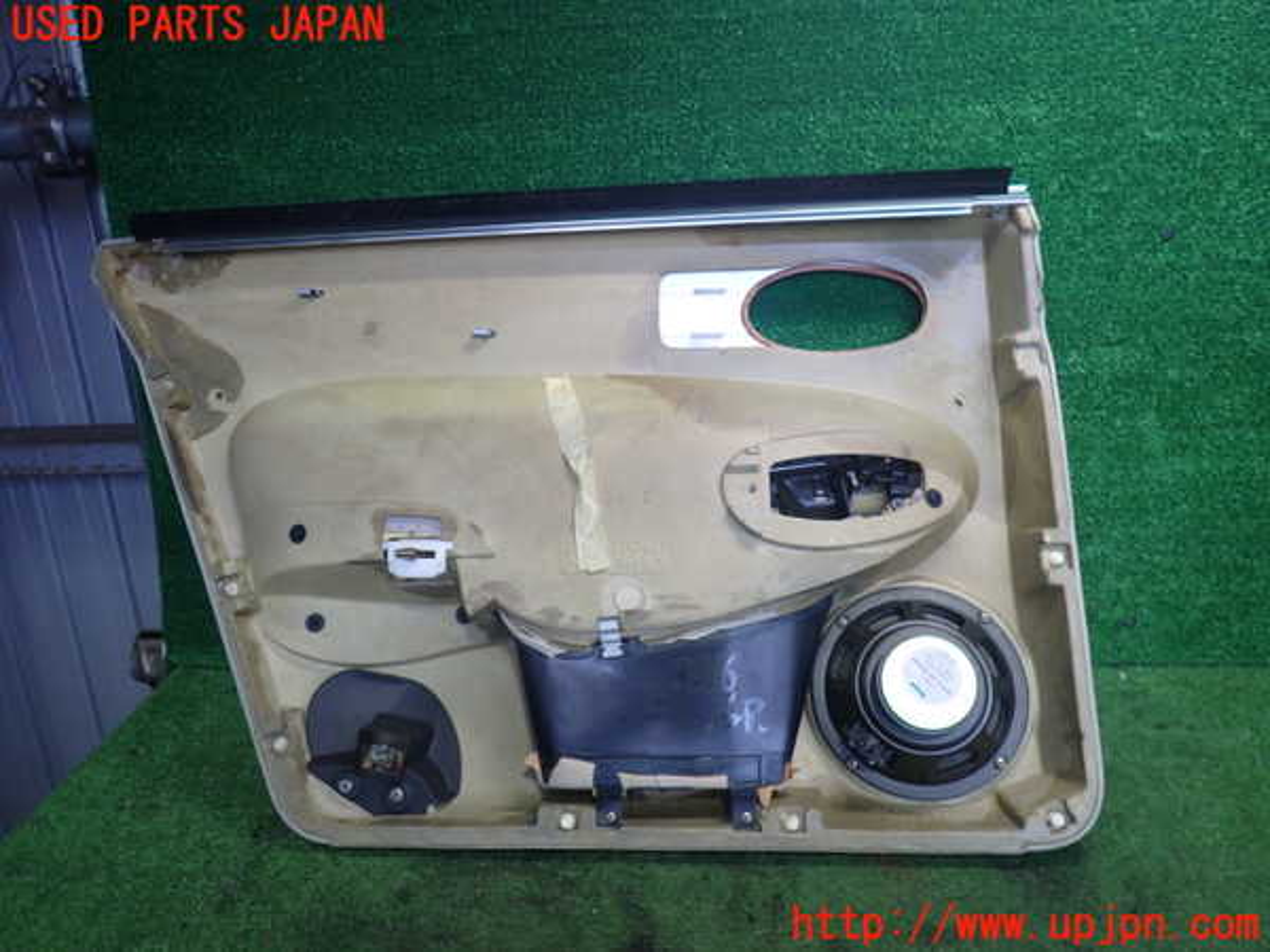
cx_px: 635
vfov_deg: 54.9
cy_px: 476
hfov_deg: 69.4
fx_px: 917
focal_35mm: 25
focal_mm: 4.5
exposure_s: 1/50
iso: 200
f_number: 2
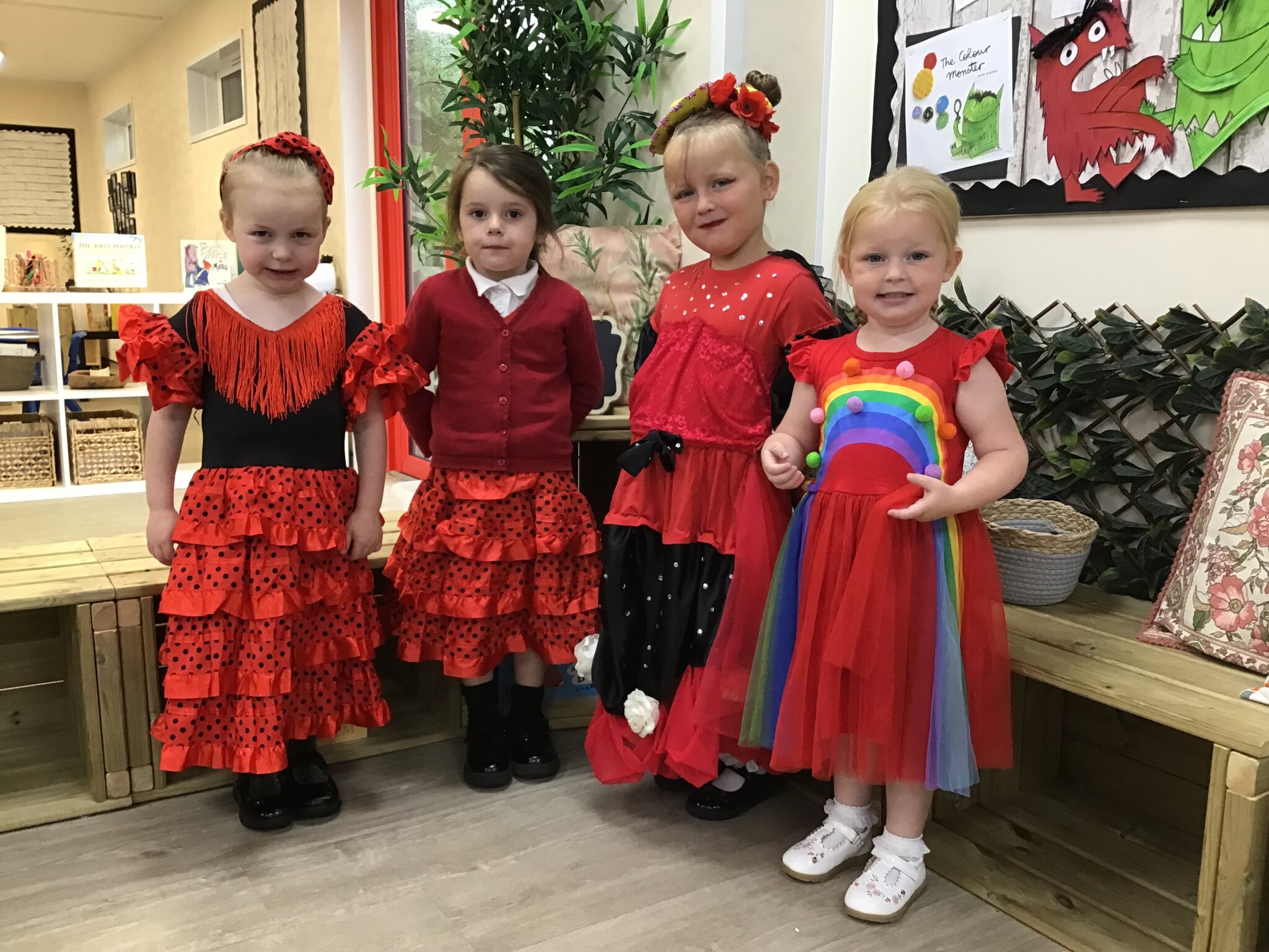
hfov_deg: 58.4
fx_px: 1136
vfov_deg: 45.4
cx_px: 634
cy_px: 476
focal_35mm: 31
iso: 100
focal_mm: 3.3
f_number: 2.4
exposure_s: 1/33
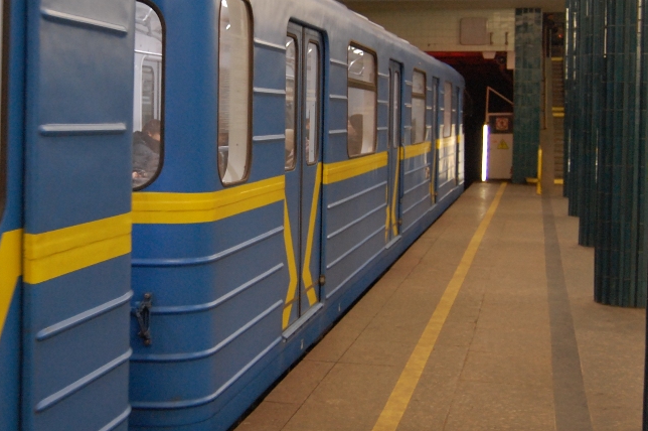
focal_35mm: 62
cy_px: 121
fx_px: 1115
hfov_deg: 32.3
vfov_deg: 21.7
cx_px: 242
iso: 1100
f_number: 4
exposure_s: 1/60
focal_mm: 26
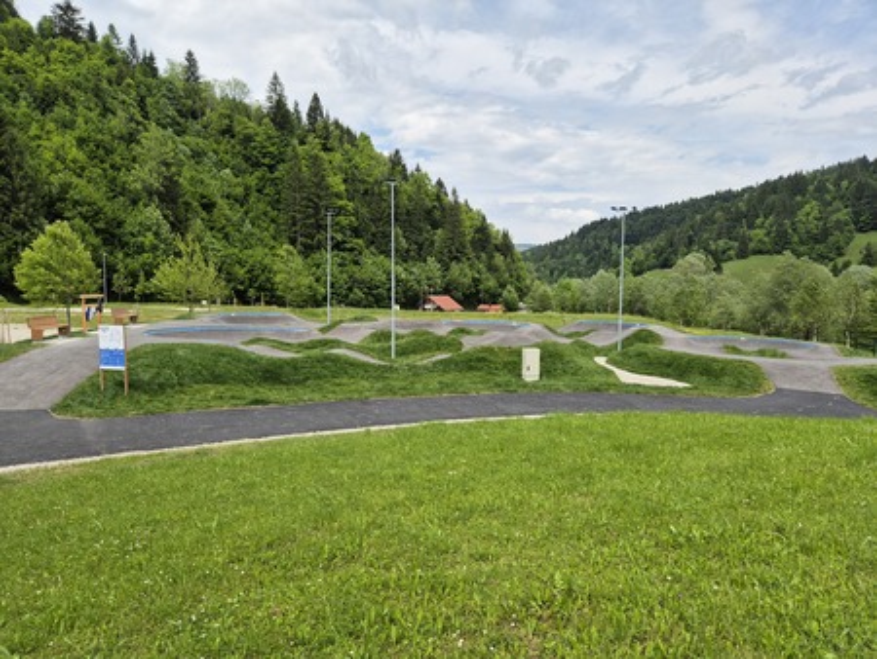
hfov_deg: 73.9
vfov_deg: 58.9
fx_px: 583
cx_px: 438
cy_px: 330
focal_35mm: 23
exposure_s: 1/1476
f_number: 1.8
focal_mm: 5.4
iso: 25
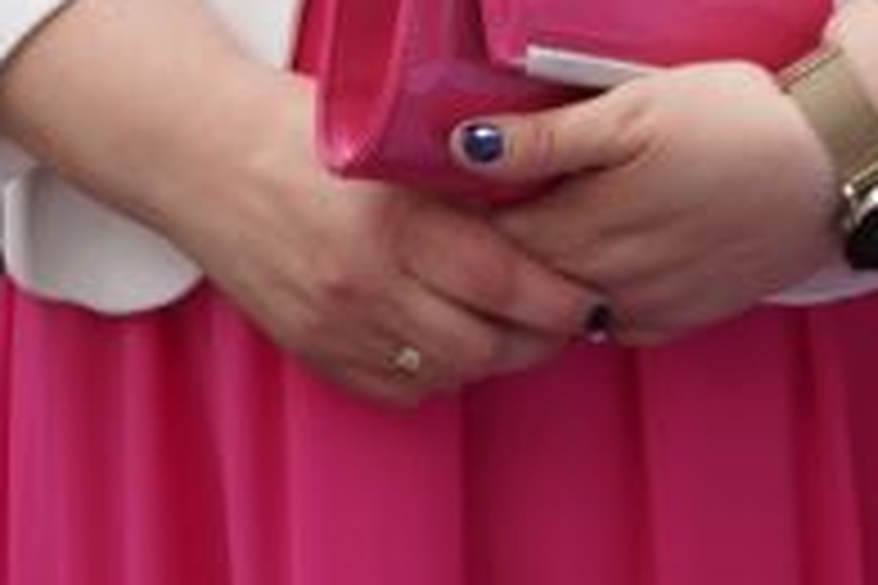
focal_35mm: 306
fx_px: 7462
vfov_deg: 4.4
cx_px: 1040
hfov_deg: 6.7
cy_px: -511
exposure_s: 1/100
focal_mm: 46
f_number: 6.3
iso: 100
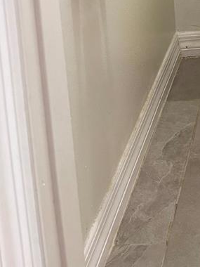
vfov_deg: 20.5
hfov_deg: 16.4
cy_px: -132
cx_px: 299
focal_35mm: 82
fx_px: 632
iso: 250
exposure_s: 1/60
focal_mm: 5.96
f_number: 1.6
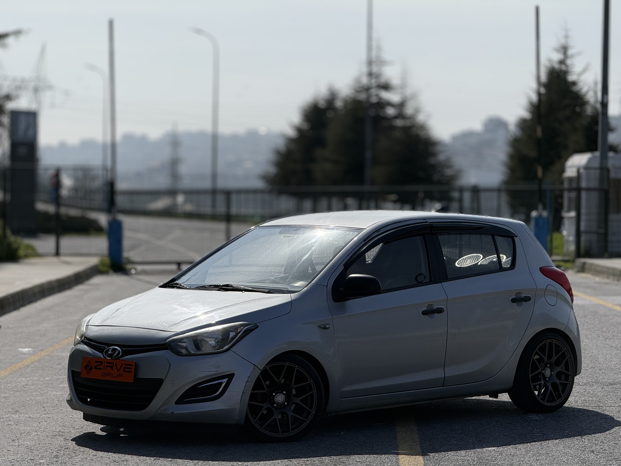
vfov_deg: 12.3
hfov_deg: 16.4
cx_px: 310
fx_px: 2153
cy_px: 233
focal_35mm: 120
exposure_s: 1/4975
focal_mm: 15.66
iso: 40
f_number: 2.8
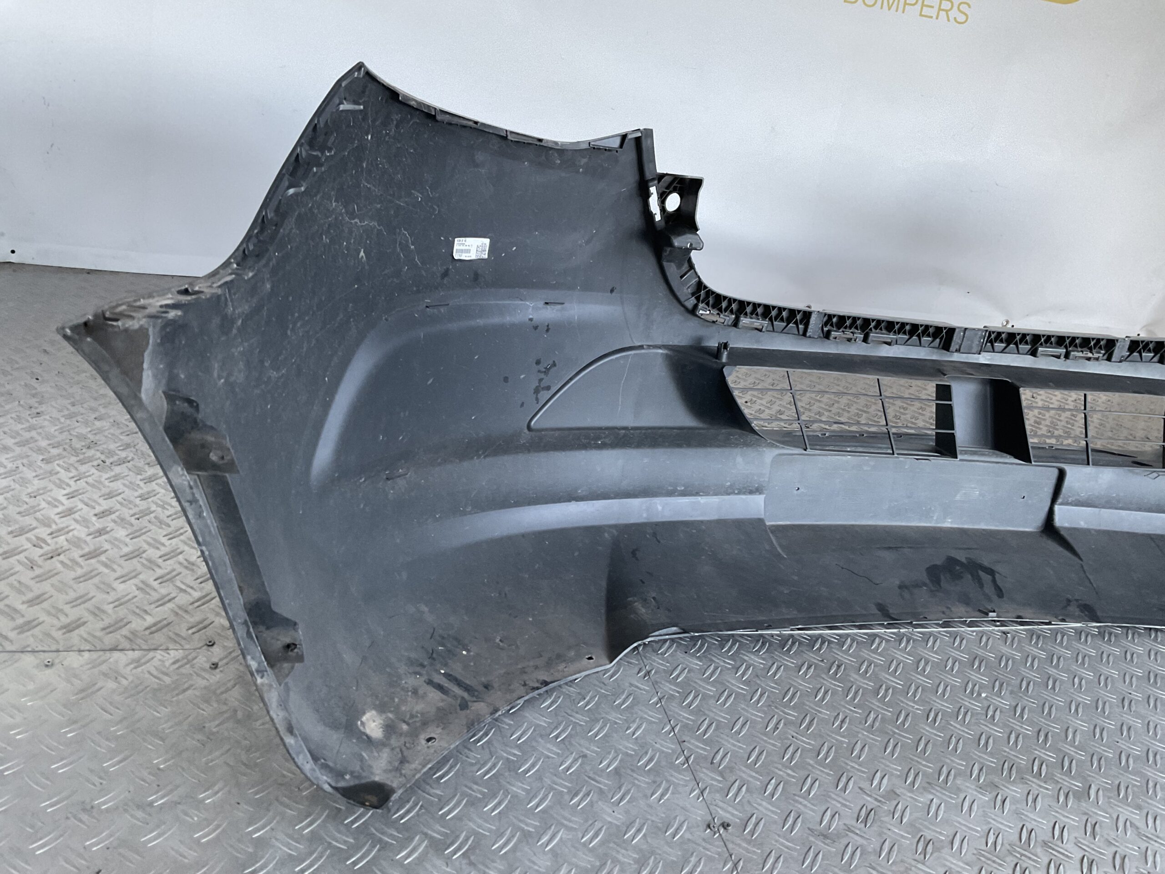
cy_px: 437
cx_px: 582
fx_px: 976
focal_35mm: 29
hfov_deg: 61.7
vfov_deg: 48.2
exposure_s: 1/60
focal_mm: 3
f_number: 1.8
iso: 100
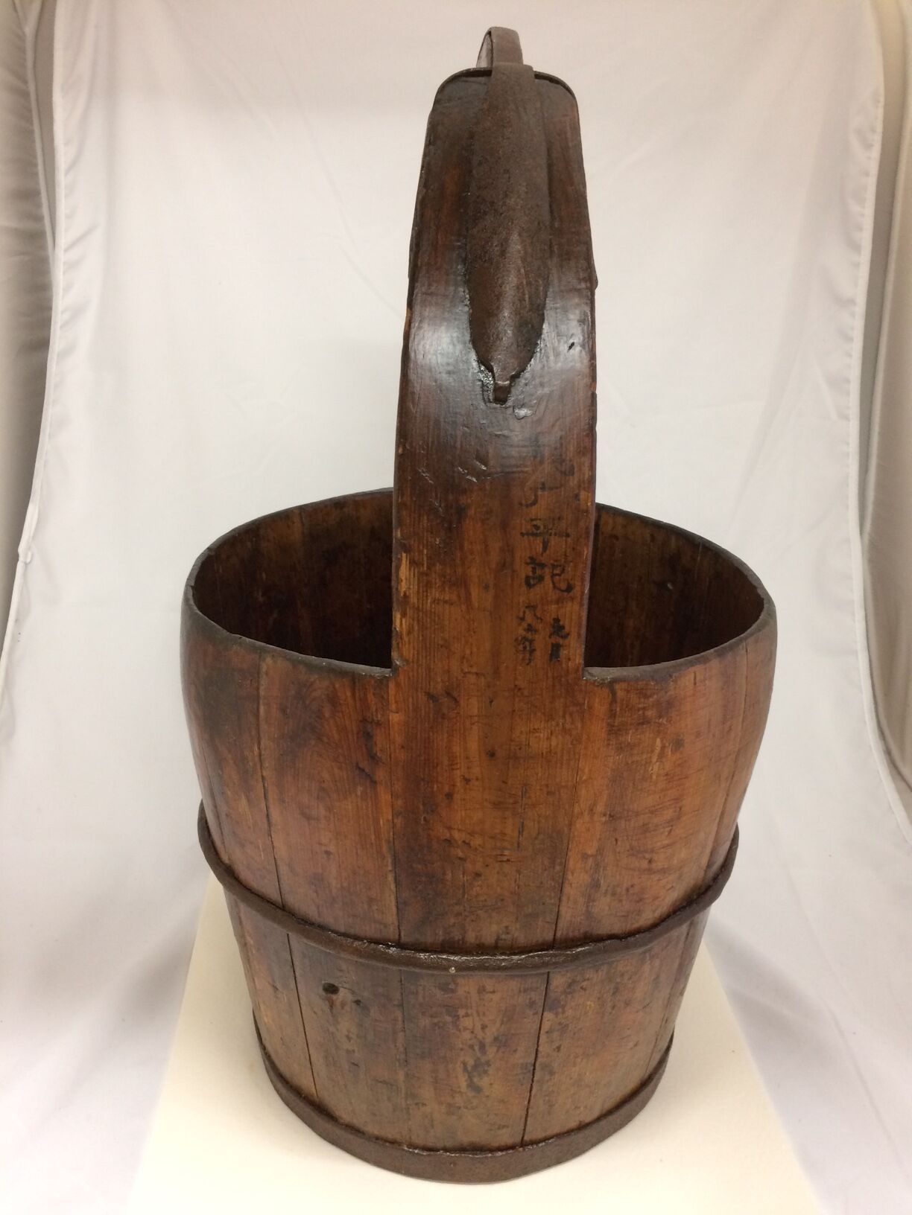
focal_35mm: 29
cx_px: 456
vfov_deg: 61.7
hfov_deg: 48.2
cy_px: 608
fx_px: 1019
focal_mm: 4.15
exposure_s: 1/33
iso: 160
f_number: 2.2
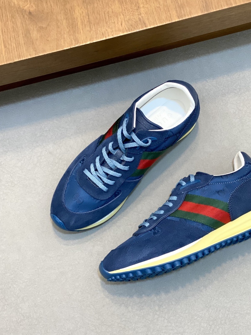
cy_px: 177
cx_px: 148
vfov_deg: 29.0
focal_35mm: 67
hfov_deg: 21.9
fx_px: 648
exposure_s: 1/100
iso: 200
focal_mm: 6
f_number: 2
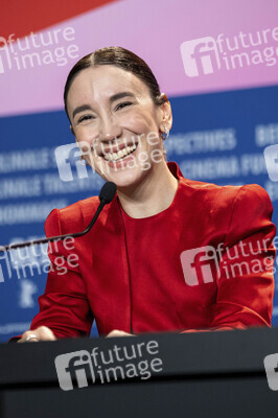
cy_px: 209
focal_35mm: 173
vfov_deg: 11.9
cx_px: 139
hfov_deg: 7.9
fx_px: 2007
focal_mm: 115
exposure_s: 1/240
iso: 2000
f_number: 2.8
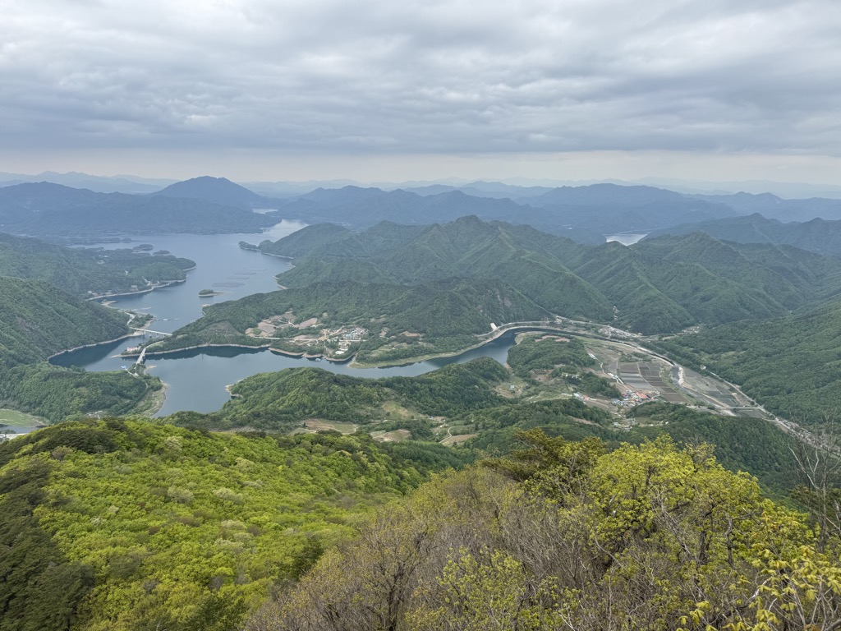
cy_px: 316
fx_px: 583
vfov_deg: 56.8
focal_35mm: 24
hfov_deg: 71.6
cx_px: 420
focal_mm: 6.76
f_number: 1.78
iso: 80
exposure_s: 1/1818
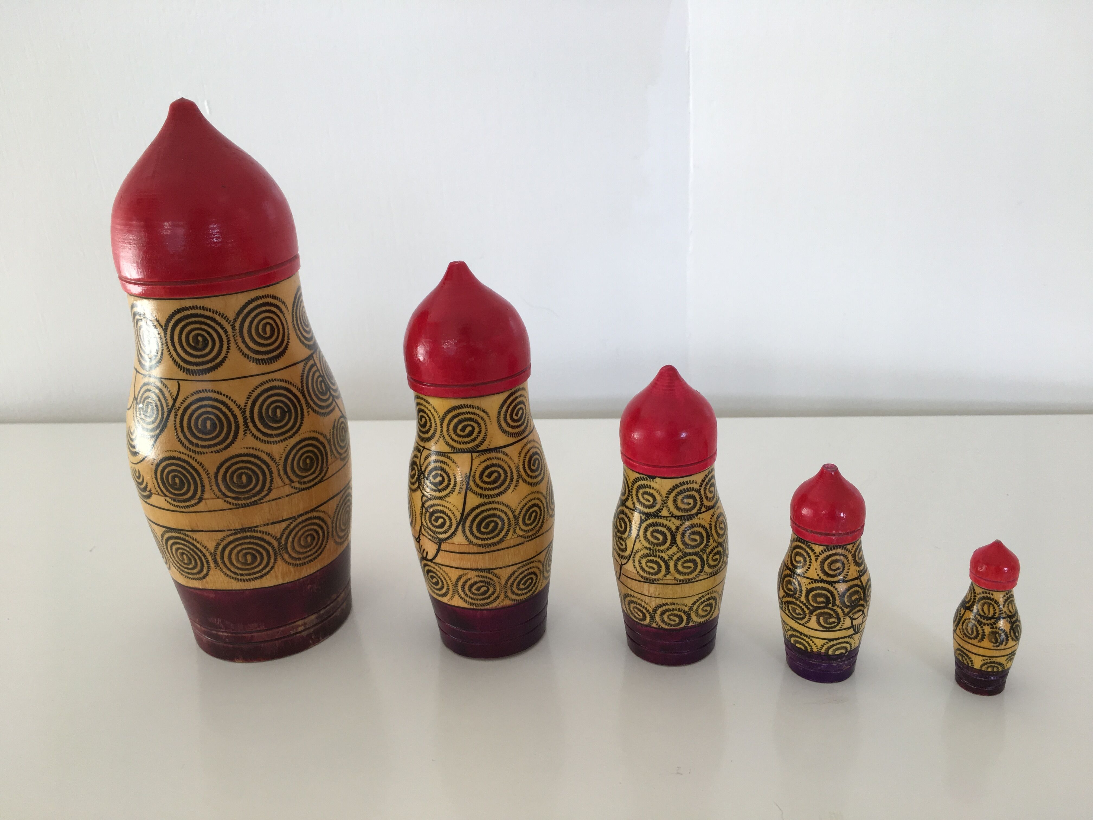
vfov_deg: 48.2
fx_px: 916
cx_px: 546
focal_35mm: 29
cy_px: 410
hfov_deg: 61.7
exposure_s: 1/100
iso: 40
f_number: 2.2
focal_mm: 4.15
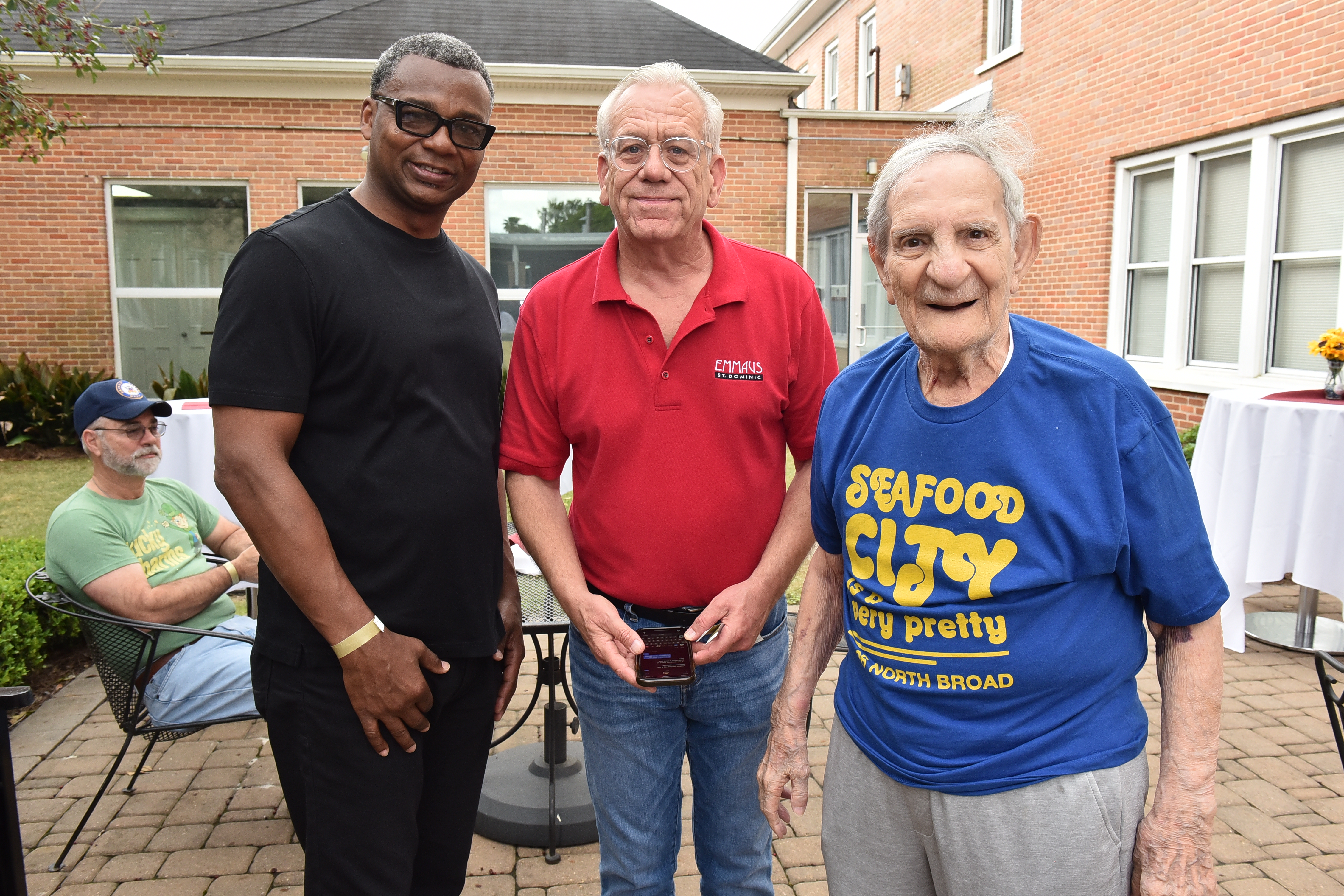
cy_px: 448
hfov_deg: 63.7
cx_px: 672
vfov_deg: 45.0
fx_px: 1083
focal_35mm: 29
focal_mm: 29
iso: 1000
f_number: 13
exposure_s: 1/125
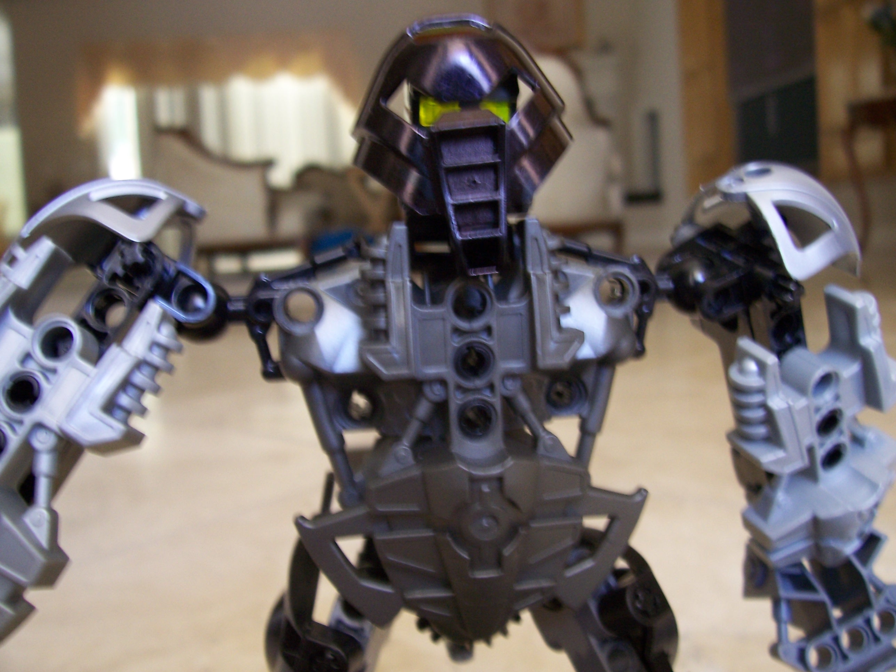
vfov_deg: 41.8
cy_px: 336
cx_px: 448
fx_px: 880
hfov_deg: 54.0
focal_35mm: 34
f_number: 2.7
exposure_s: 1/20
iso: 160
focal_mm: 5.6
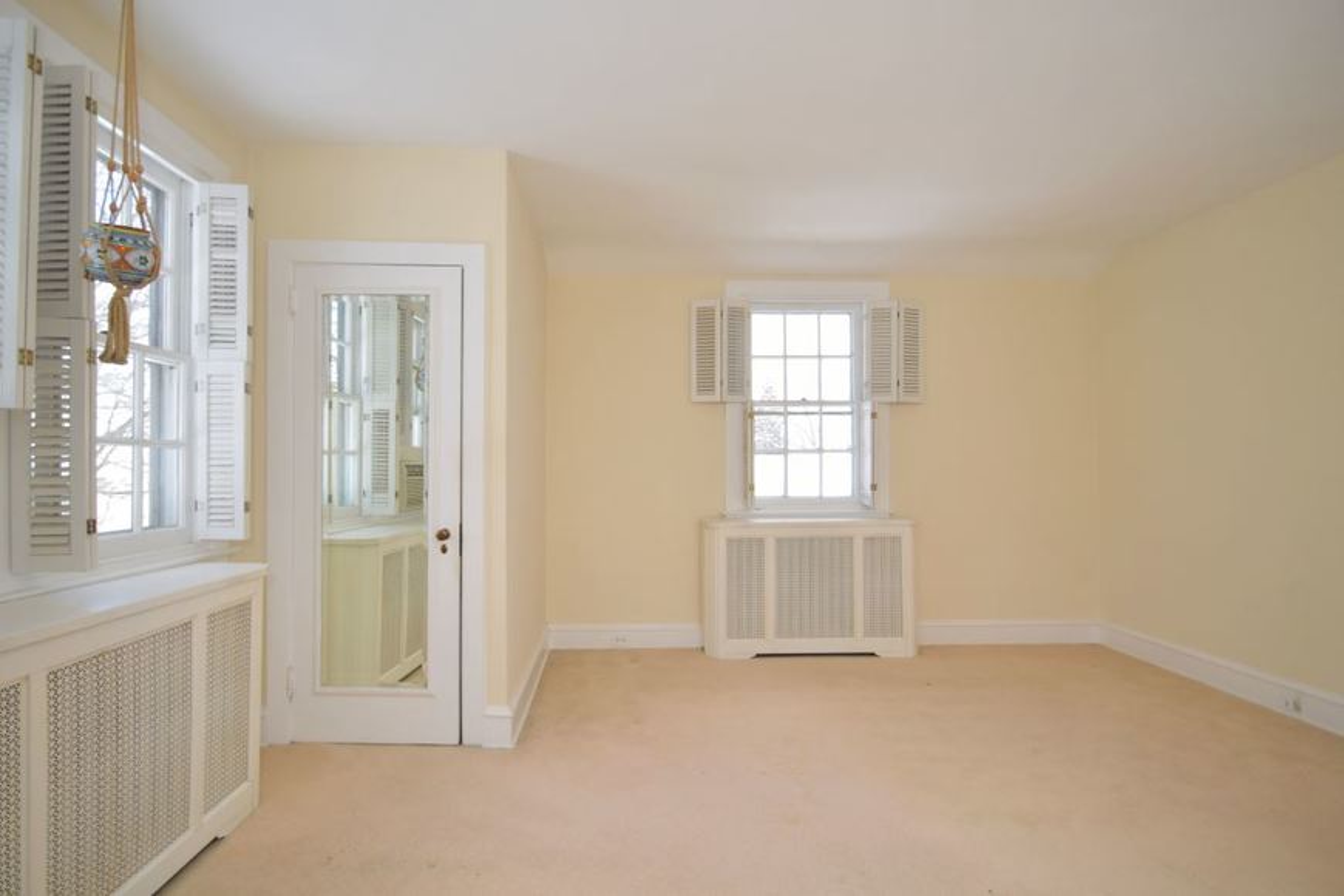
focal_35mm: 16
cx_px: 672
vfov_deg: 72.1
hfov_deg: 95.0
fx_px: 616
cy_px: 448
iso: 100
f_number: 3.5
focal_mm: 11
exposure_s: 1/100
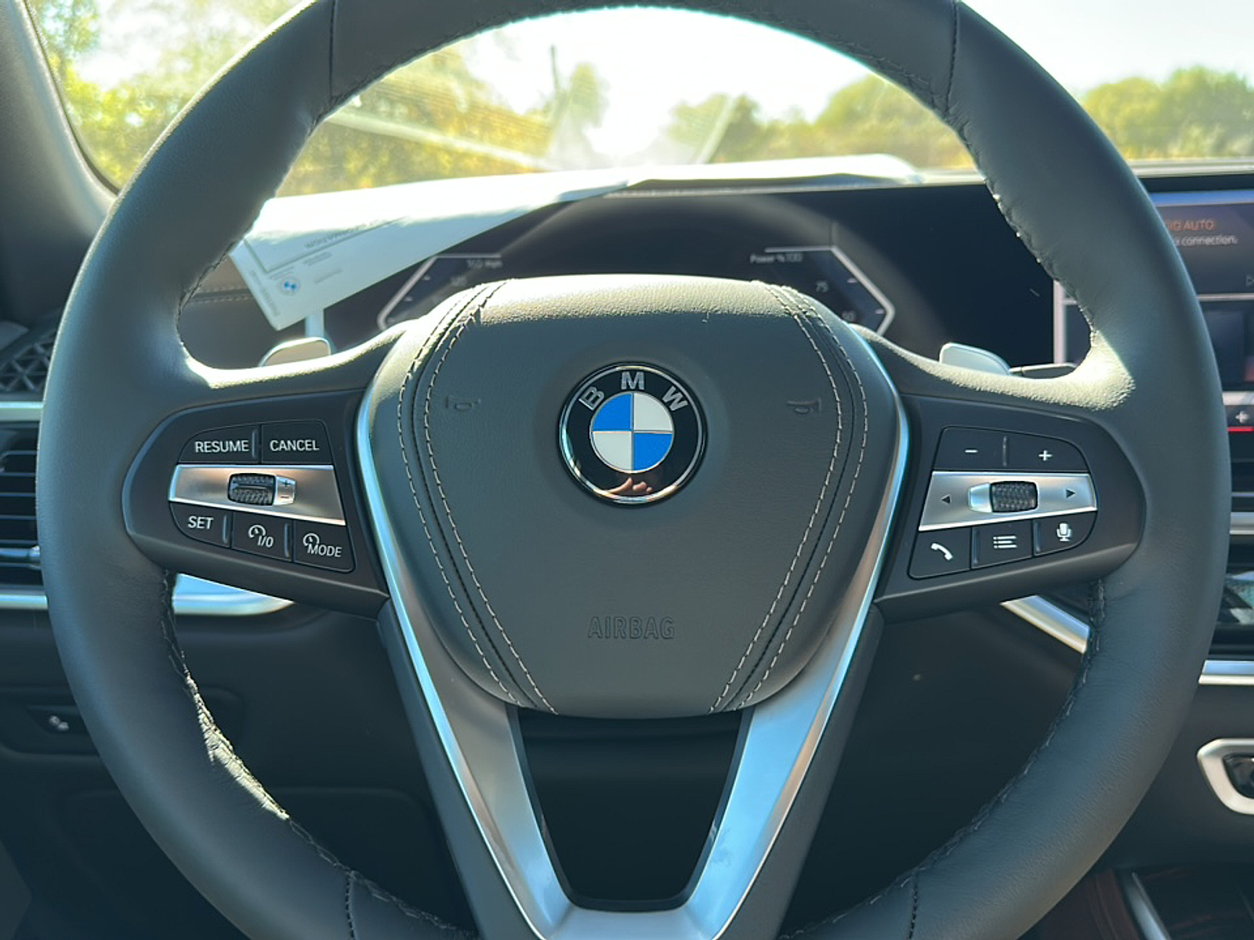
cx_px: 627
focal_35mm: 25
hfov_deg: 69.4
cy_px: 470
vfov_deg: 54.9
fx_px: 906
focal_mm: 6.86
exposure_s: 1/380
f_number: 1.78
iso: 100
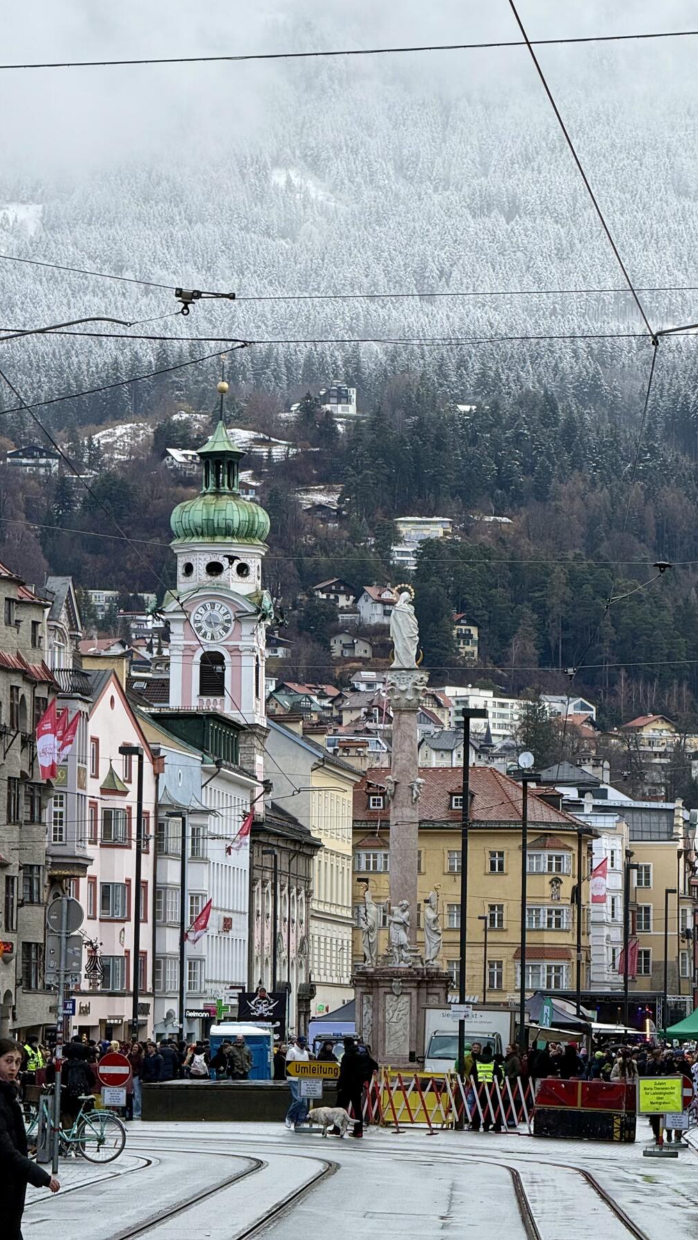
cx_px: 355
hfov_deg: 8.1
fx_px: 4936
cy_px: 661
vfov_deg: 14.3
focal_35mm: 150
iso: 50
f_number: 2.8
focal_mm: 15.66
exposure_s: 1/407
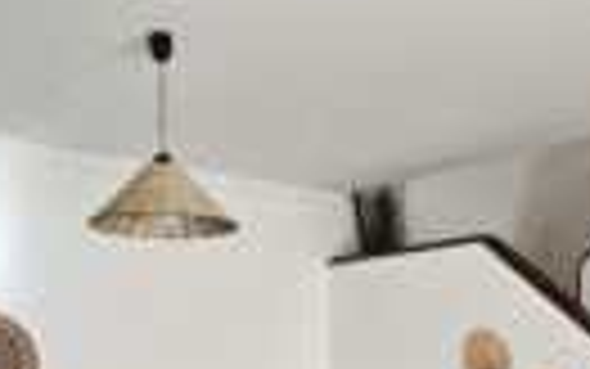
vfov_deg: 26.6
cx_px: 333
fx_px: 676
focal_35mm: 42
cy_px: 459
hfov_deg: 47.1
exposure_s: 1/50
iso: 100
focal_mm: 2.2
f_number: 2.2
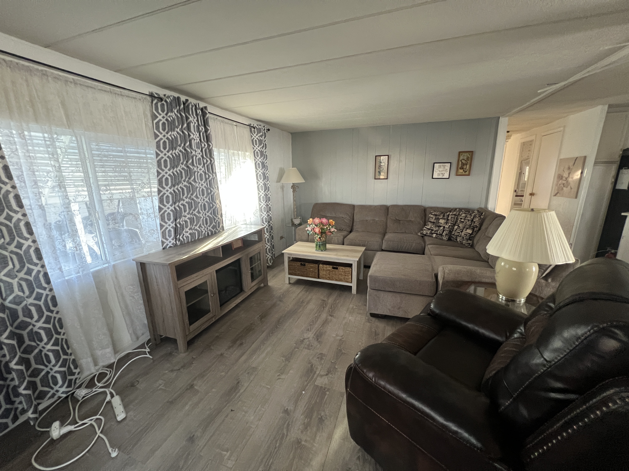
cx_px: 314
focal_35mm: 13
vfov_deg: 89.9
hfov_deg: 106.2
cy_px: 236
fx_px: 236
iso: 400
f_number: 1.8
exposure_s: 1/60
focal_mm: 1.57
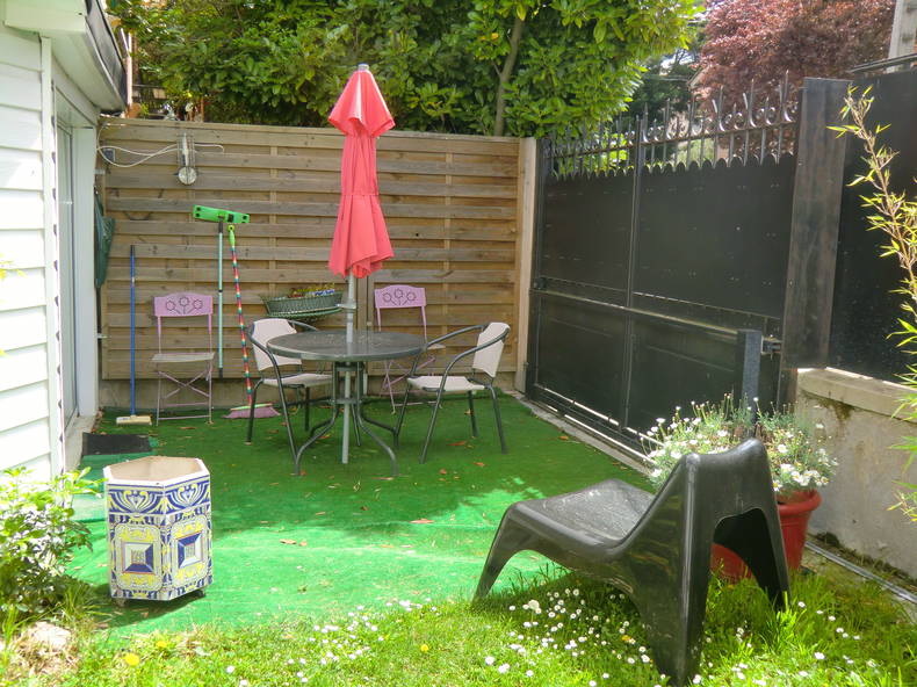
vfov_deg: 41.8
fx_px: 900
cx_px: 458
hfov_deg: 54.0
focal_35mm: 34
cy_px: 344
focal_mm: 6.1
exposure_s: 1/200
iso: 64
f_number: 3.6
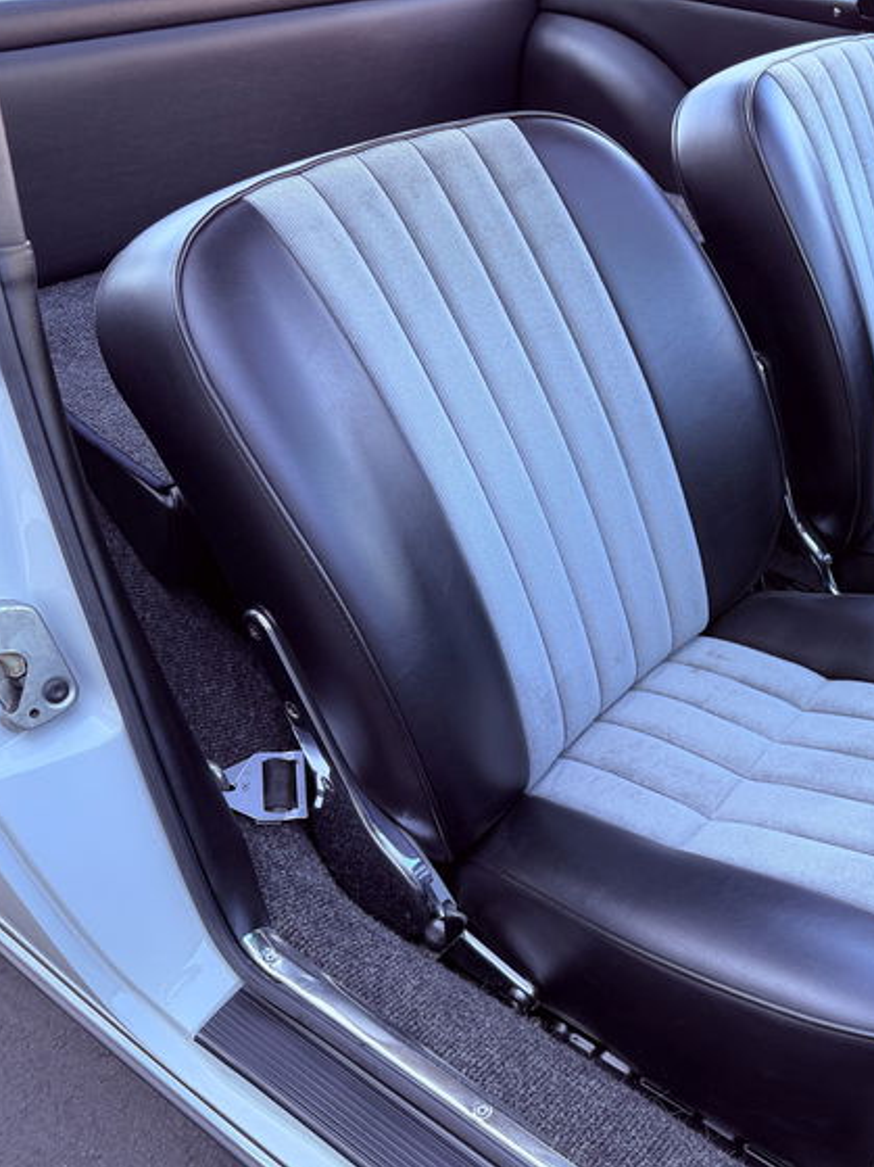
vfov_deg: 55.4
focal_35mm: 33
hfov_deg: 40.6
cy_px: 599
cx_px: 734
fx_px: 1111
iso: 80
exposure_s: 1/121
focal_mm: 6.76
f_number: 1.78
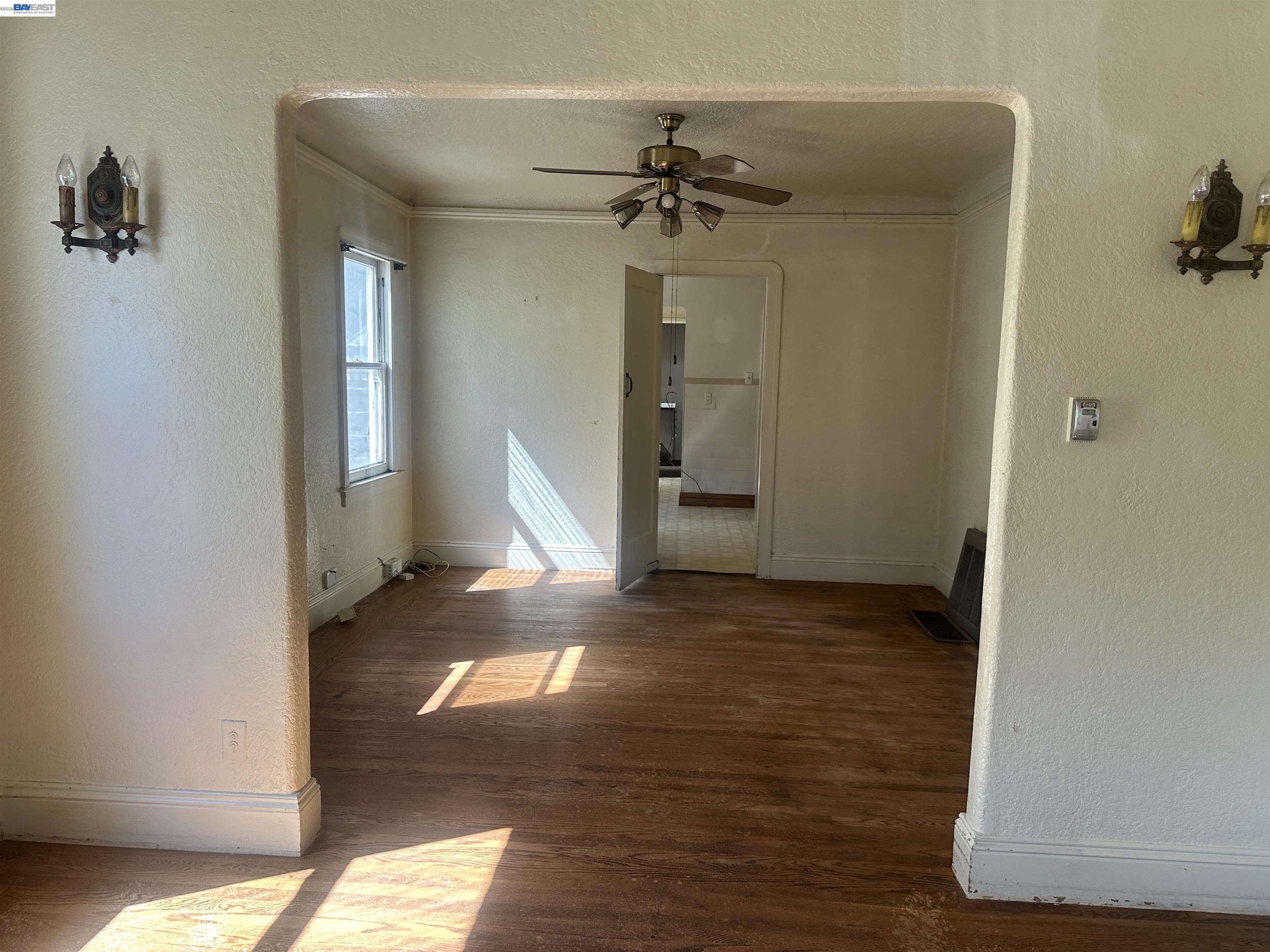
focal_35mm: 24
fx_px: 881
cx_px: 635
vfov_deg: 56.8
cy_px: 476
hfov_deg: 71.6
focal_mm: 6.86
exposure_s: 1/235
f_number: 1.78
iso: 80
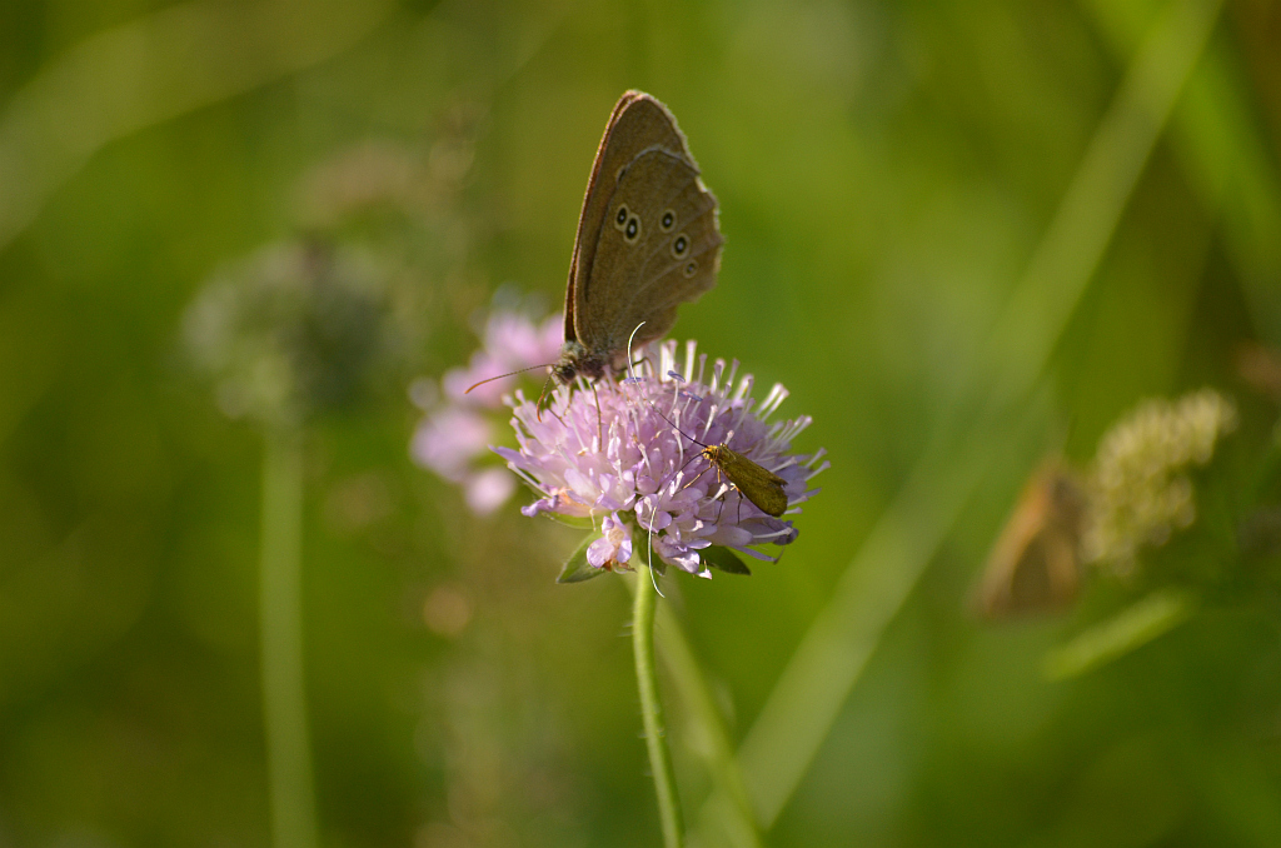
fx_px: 10652
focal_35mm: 300
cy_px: 424
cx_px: 640
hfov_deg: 6.9
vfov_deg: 4.6
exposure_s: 1/1250
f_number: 5.6
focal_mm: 200
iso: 400
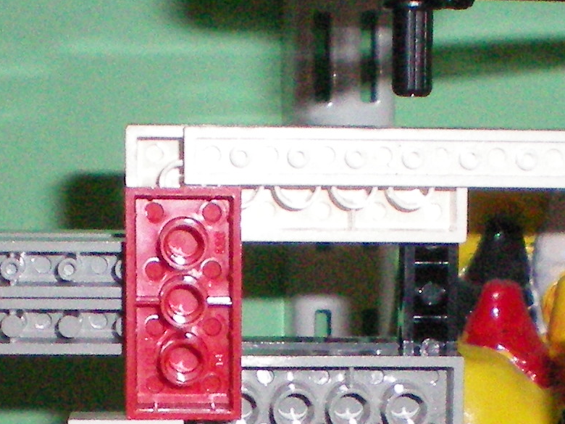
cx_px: 385
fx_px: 2595
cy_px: 608
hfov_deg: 12.4
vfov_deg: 9.1
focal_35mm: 159
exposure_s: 1/60
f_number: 4.6
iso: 400
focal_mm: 6.3
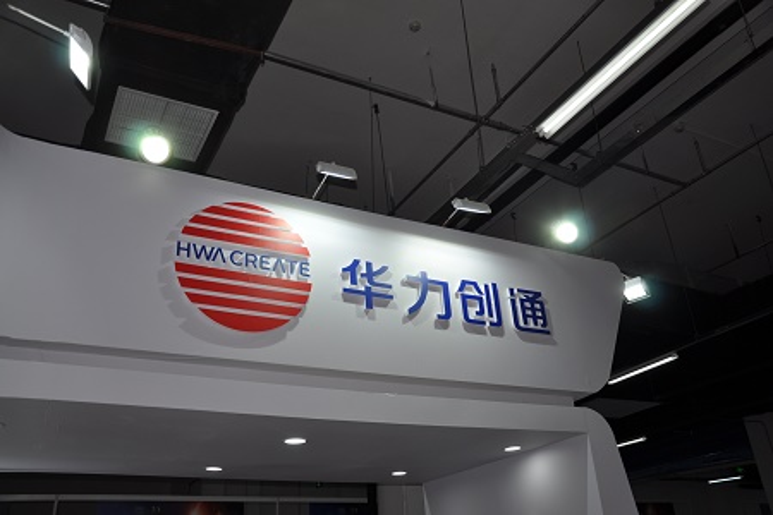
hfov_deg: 59.5
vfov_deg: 41.7
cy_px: 258
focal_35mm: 32
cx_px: 386
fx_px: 676
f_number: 4
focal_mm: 21
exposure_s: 1/200
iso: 200
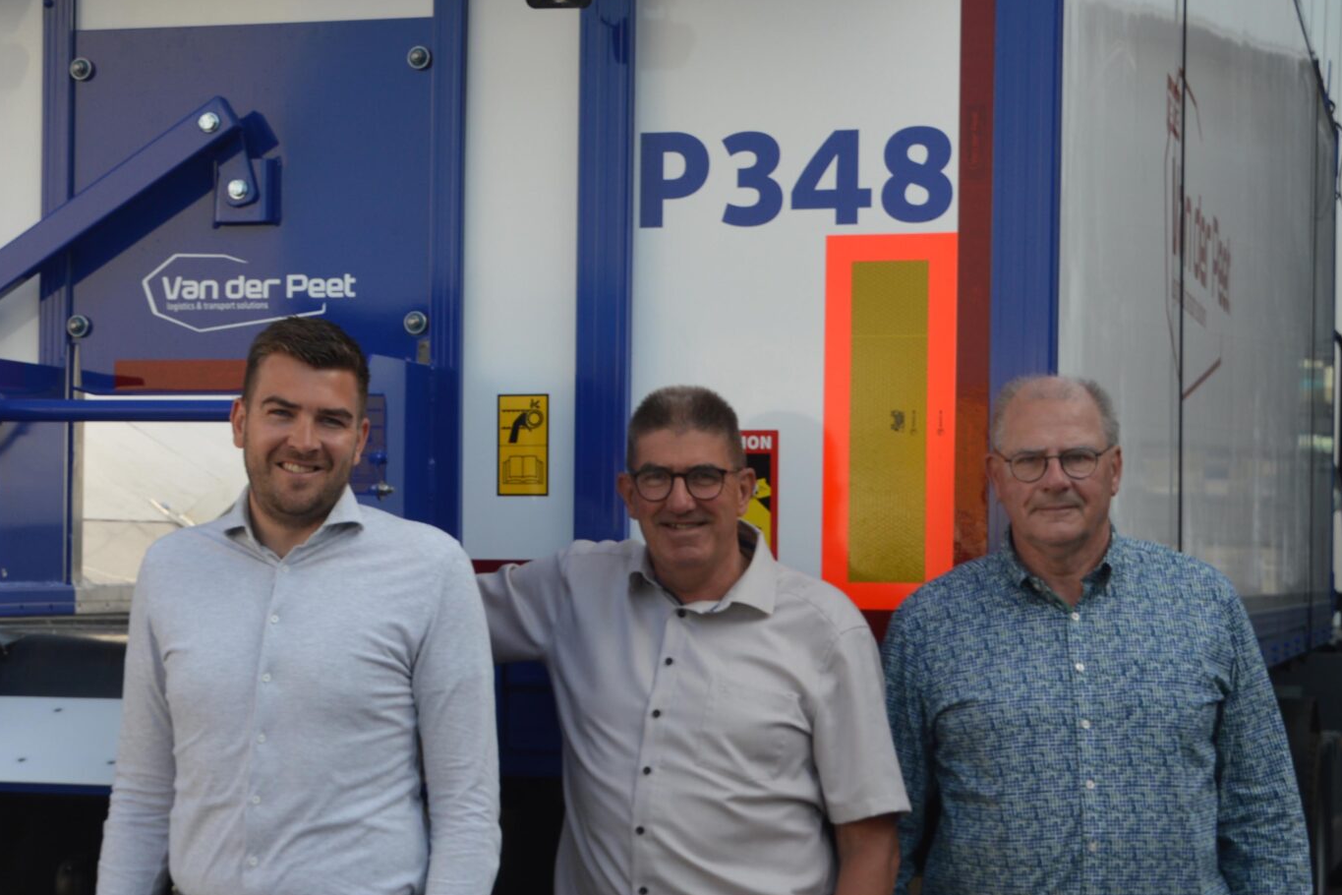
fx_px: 3355
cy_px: 482
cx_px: 356
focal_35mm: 90
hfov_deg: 22.4
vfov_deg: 15.2
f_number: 6.3
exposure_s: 1/160
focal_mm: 32
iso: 100
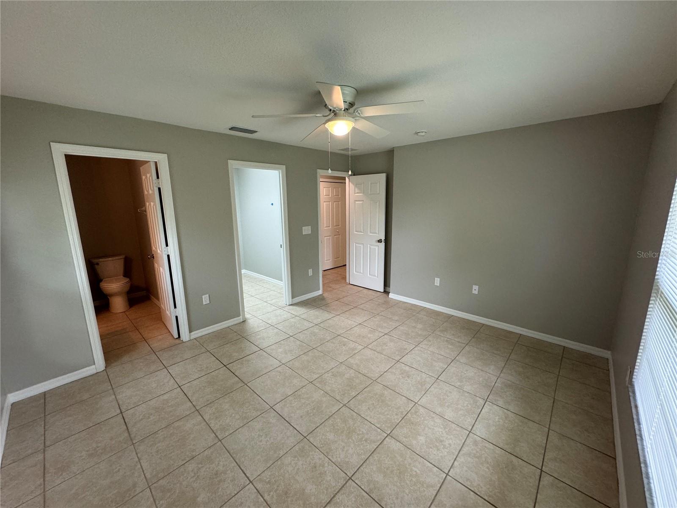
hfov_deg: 102.1
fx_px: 274
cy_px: 254
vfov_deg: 85.7
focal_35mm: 14
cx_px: 338
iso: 250
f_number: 2.2
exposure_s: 1/120
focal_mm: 2.22
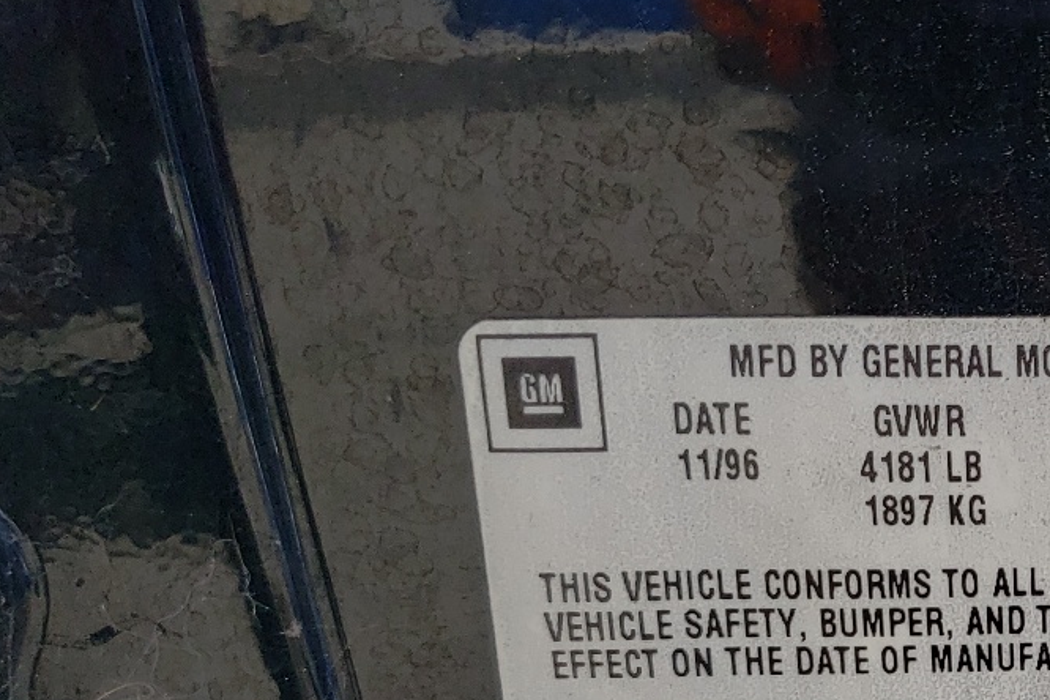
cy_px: 730
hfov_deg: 27.7
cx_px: 1209
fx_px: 1896
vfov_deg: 20.2
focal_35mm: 65
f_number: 1.5
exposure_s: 1/1111
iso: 50
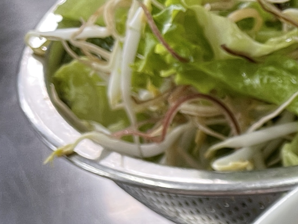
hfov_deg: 16.6
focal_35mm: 100
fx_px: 861
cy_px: 381
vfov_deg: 13.5
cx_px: 529
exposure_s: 1/50
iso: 100
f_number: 1.6
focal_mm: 5.1
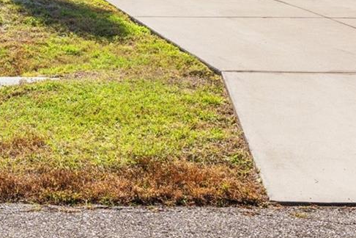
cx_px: -103
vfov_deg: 16.0
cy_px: -105
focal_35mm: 79
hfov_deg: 22.9
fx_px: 781
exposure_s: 1/200
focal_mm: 16
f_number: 9
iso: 100
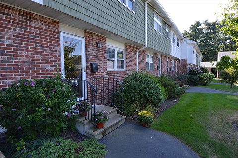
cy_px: 79
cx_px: 119
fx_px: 119
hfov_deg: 90.1
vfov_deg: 67.3
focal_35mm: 18
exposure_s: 1/125
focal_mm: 12
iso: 110
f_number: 5.6
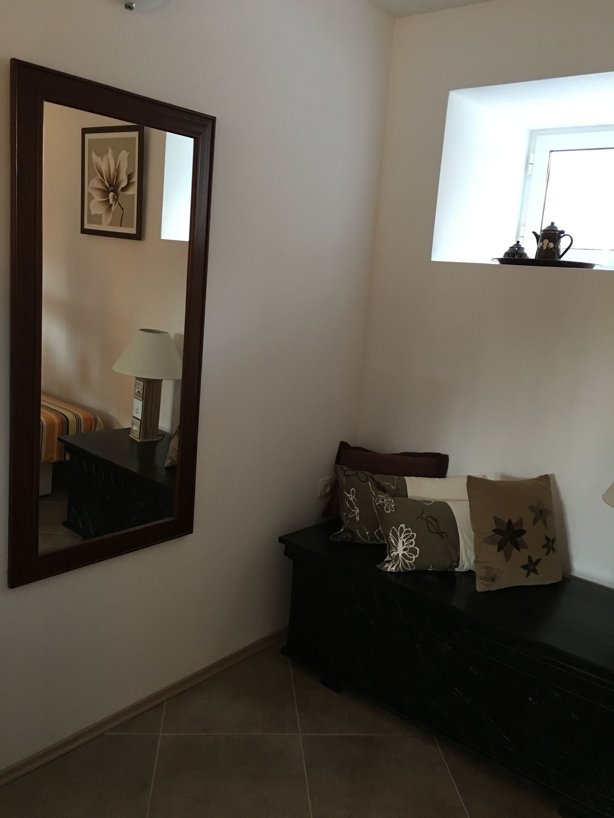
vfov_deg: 61.7
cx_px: 307
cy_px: 409
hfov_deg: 48.2
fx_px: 686
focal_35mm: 29
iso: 100
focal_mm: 4.15
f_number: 2.2
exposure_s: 1/17
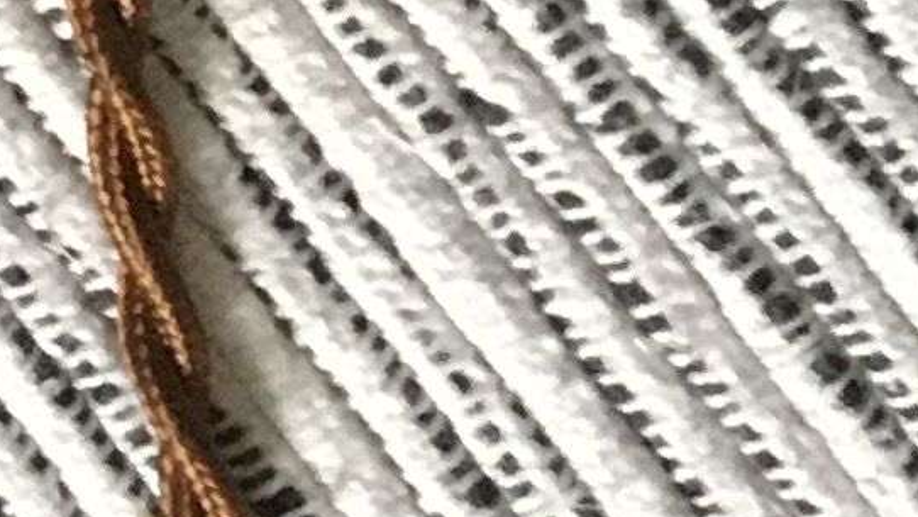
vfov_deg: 4.9
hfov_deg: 7.8
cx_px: -1988
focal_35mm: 235
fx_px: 5721
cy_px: -1075
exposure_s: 1/17
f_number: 2.2
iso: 200
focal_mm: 4.15
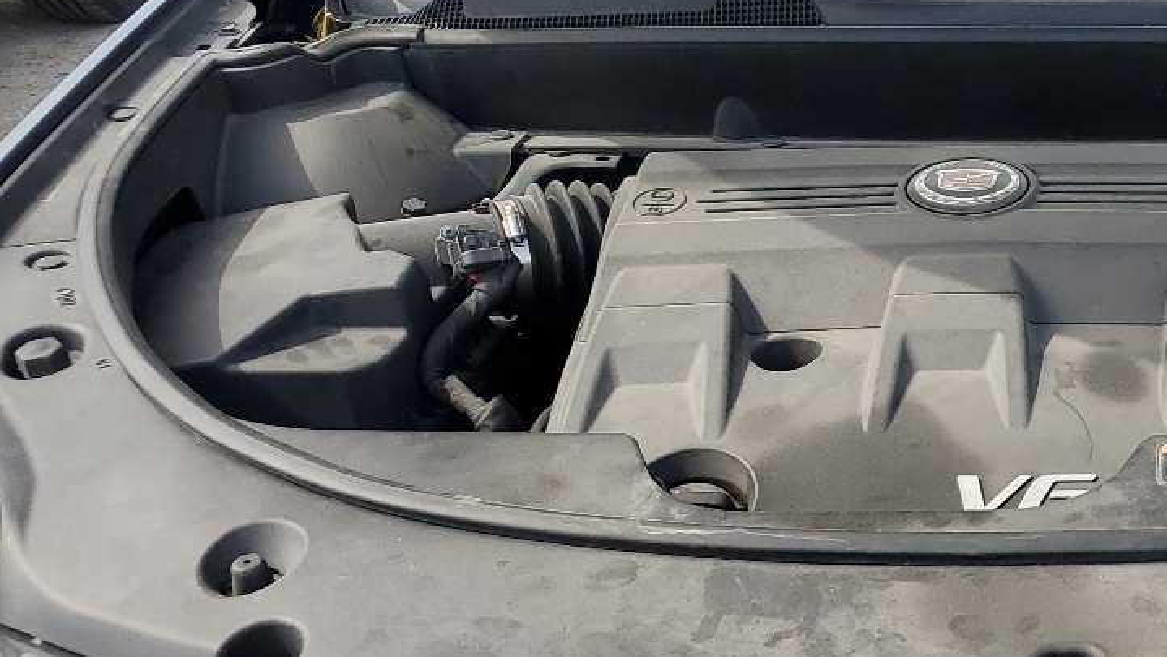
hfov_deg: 30.0
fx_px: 1950
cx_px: 1271
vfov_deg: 19.1
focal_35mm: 63
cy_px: 303
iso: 50
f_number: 1.5
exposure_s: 1/1111
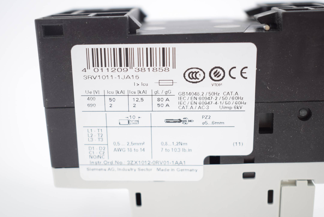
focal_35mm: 51
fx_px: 459
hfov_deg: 38.9
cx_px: 162
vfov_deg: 26.5
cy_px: 108
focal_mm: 34
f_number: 4.5
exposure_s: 1/60
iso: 250
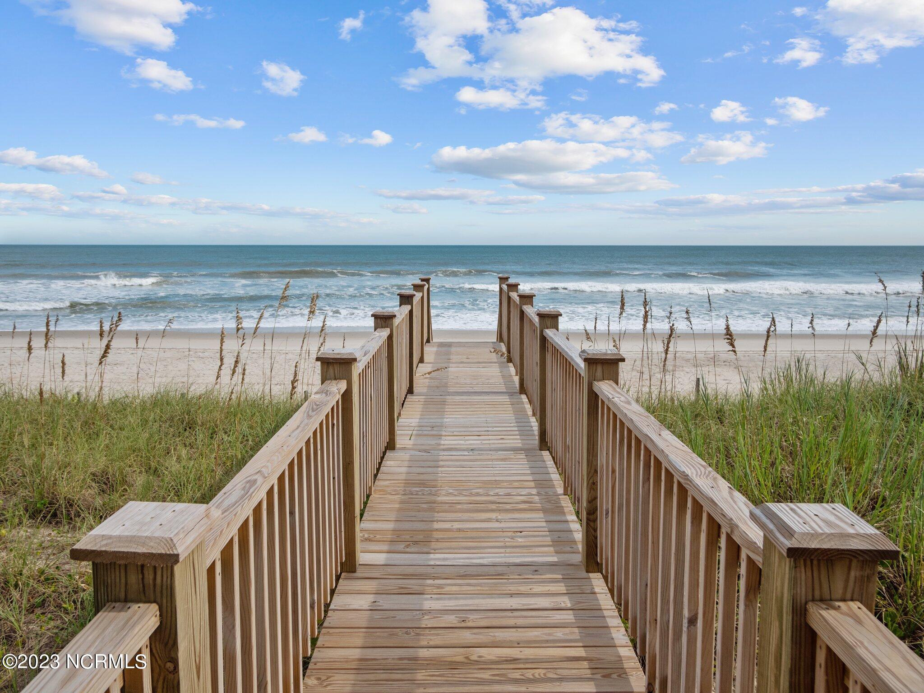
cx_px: 462
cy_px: 346
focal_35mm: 28
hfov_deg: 63.4
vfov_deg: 49.7
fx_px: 747
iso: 200
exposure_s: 1/1000
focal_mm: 14
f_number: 5.6
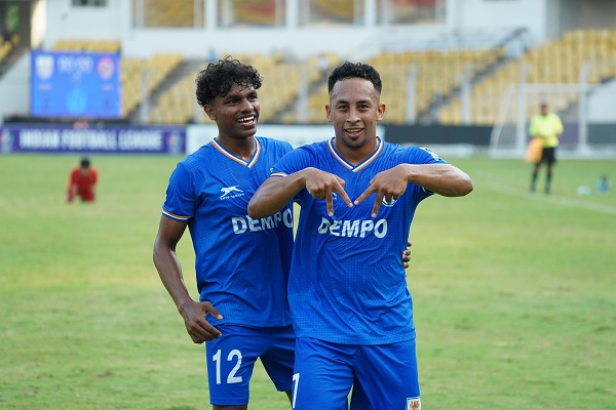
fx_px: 3422
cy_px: 205
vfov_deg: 6.9
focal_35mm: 200
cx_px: 308
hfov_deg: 10.3
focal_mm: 200
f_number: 5.6
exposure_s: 1/1000
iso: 2500
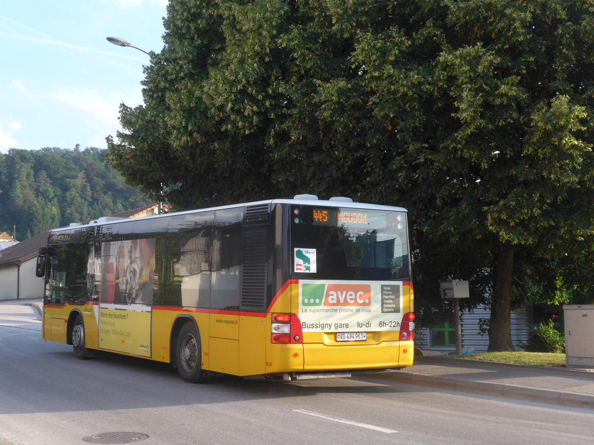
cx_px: 297
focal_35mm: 55
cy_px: 222
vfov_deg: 26.6
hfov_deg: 34.9
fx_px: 944
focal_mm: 11.3
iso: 100
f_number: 3.4
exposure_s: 1/250
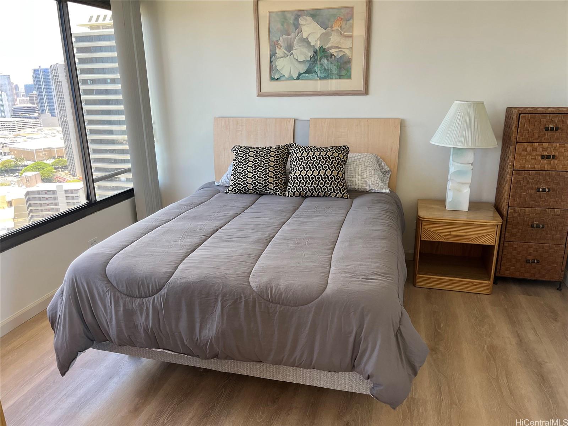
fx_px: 427
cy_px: 213
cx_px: 284
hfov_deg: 67.3
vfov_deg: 53.1
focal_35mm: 26
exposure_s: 1/122
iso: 100
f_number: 1.6
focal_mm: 5.1
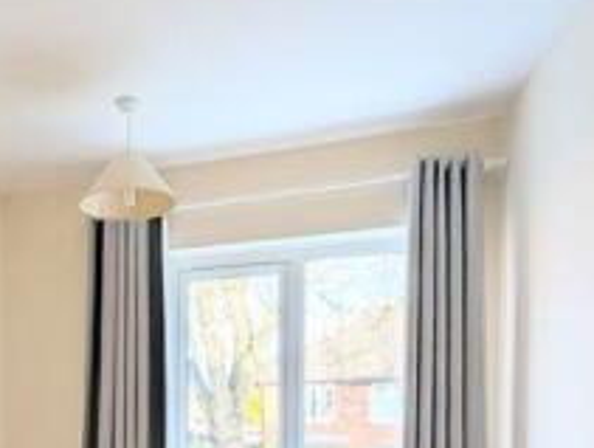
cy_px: 416
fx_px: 567
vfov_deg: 39.5
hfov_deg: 48.4
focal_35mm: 33
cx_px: 41
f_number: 1.7
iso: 46
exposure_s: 1/214
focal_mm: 2.02
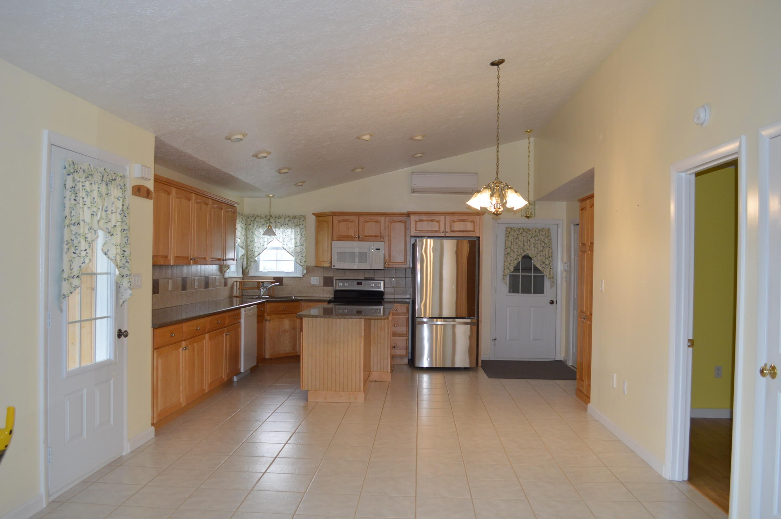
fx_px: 585
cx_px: 390
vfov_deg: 47.8
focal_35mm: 27
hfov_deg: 67.4
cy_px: 260
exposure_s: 1/80
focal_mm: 18
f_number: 4
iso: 400
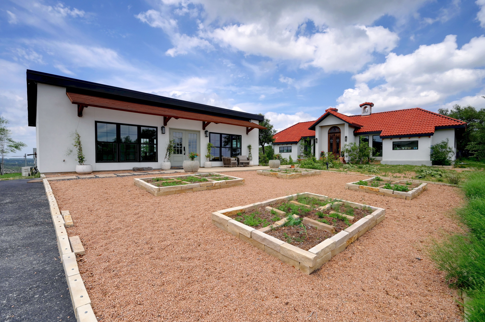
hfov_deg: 95.0
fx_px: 222
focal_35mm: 16
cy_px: 161
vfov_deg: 71.9
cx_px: 242
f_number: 6.3
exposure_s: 1/5000
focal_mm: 16.5
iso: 2000
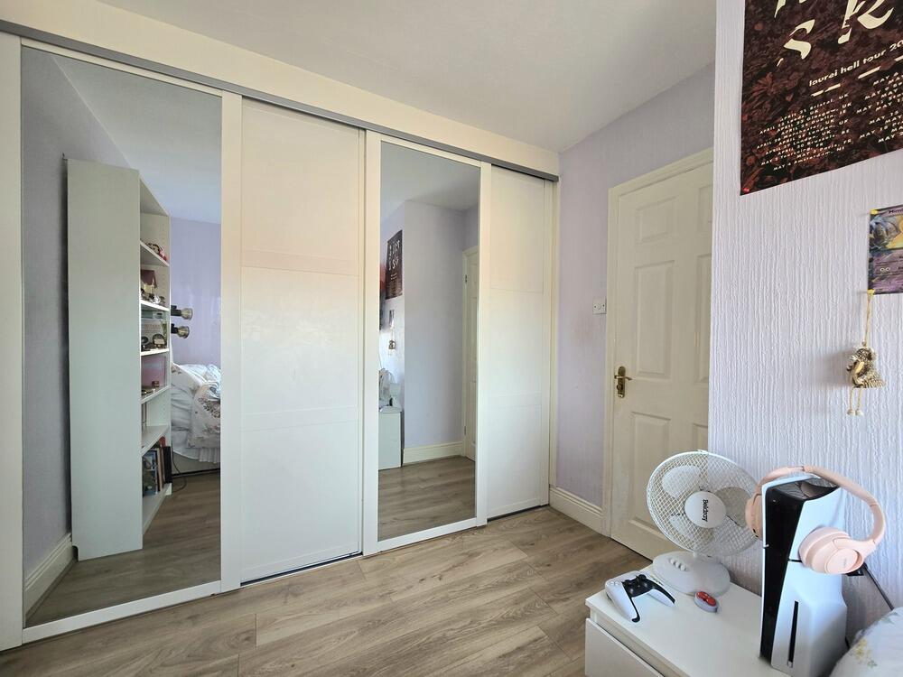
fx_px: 339
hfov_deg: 106.2
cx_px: 452
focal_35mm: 13
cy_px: 338
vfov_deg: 89.9
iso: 64
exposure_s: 1/50
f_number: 2.2
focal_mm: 2.2
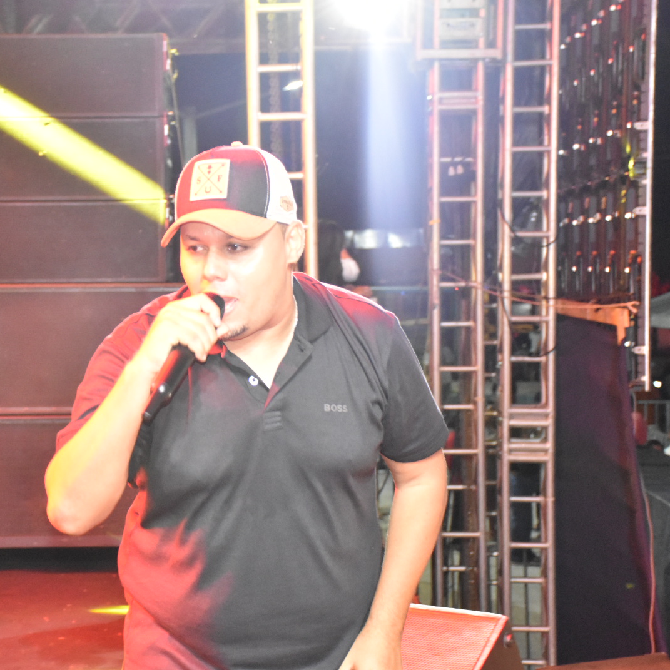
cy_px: 337
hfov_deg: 21.3
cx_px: 212
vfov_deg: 21.4
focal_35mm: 81
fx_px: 1774
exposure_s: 1/100
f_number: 5
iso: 5000
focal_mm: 42
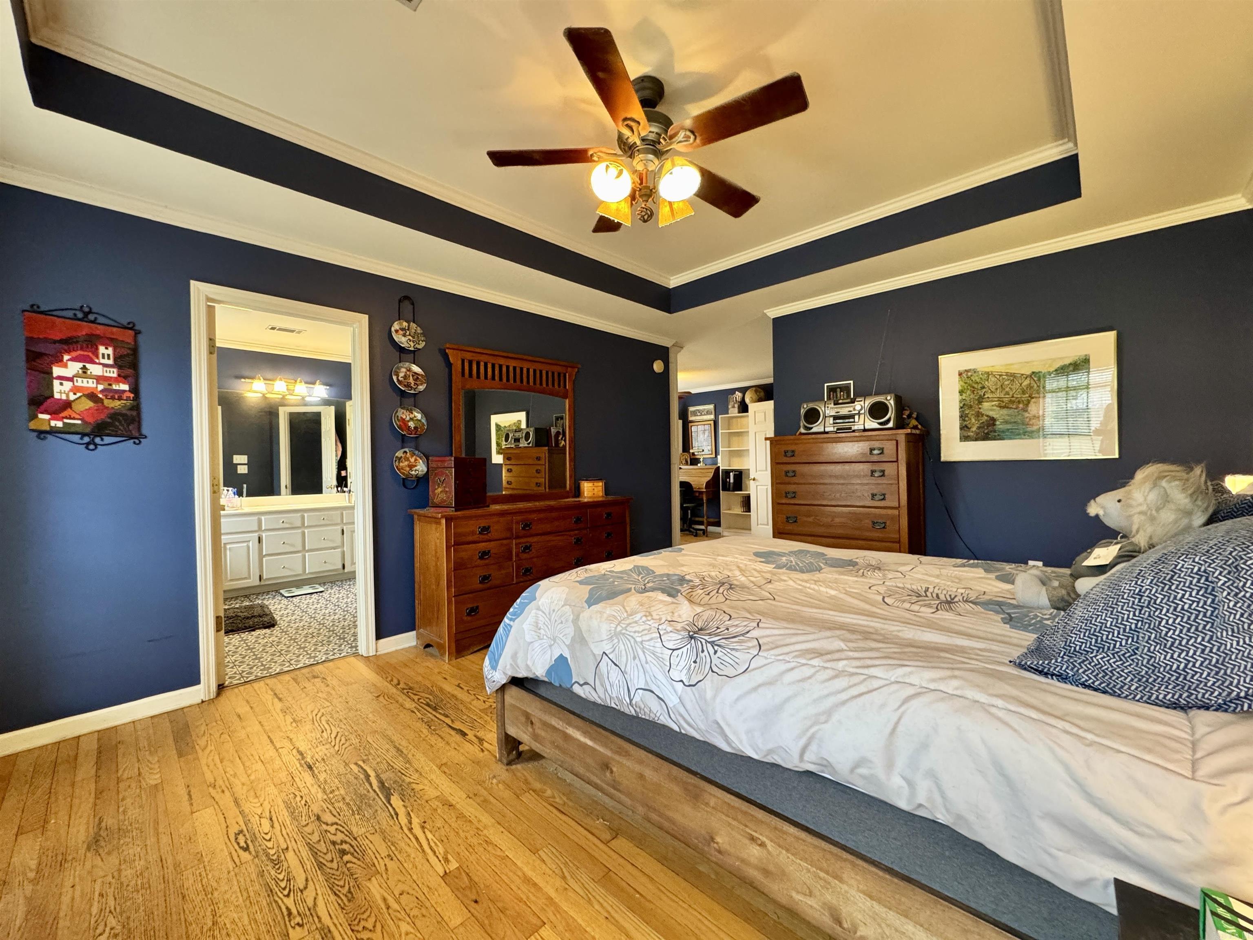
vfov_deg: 85.7
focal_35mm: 14
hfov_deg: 102.1
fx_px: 507
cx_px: 626
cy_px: 470
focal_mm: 2.22
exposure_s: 1/60
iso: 320
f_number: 2.2
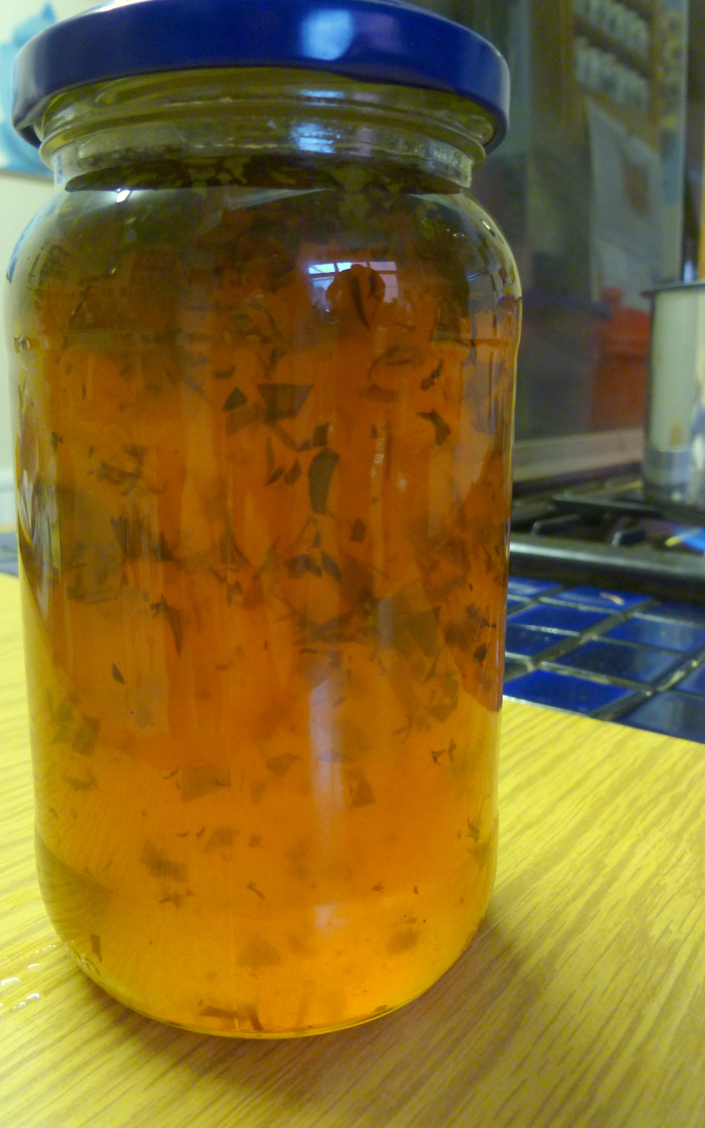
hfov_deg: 41.7
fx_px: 922
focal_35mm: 30
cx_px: 303
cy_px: 559
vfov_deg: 62.9
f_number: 3.3
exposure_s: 1/8
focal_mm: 5
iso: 200
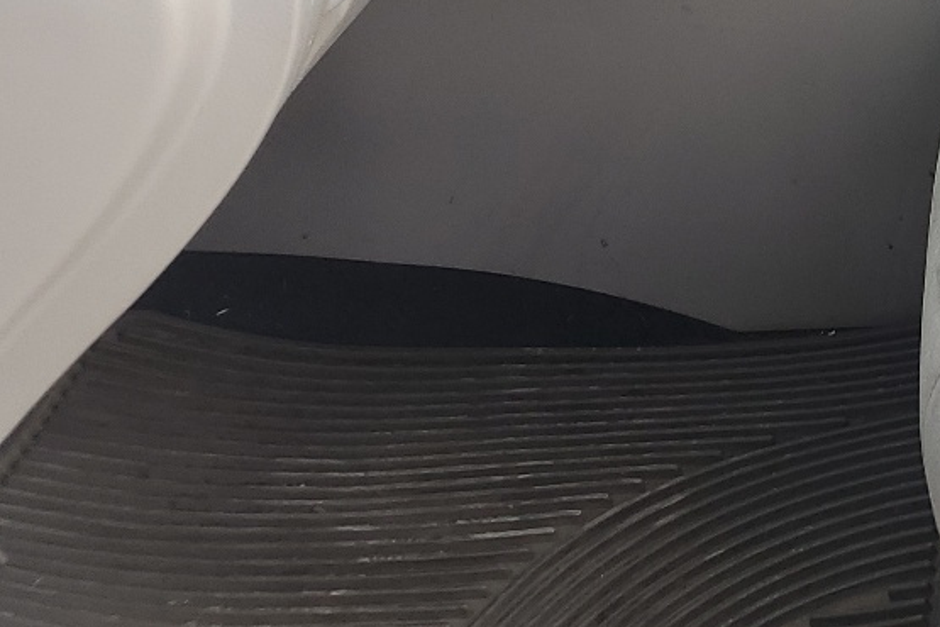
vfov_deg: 16.8
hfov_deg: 23.2
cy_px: -95
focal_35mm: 78
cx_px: 1206
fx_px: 2037
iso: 50
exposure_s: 1/244
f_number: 1.5
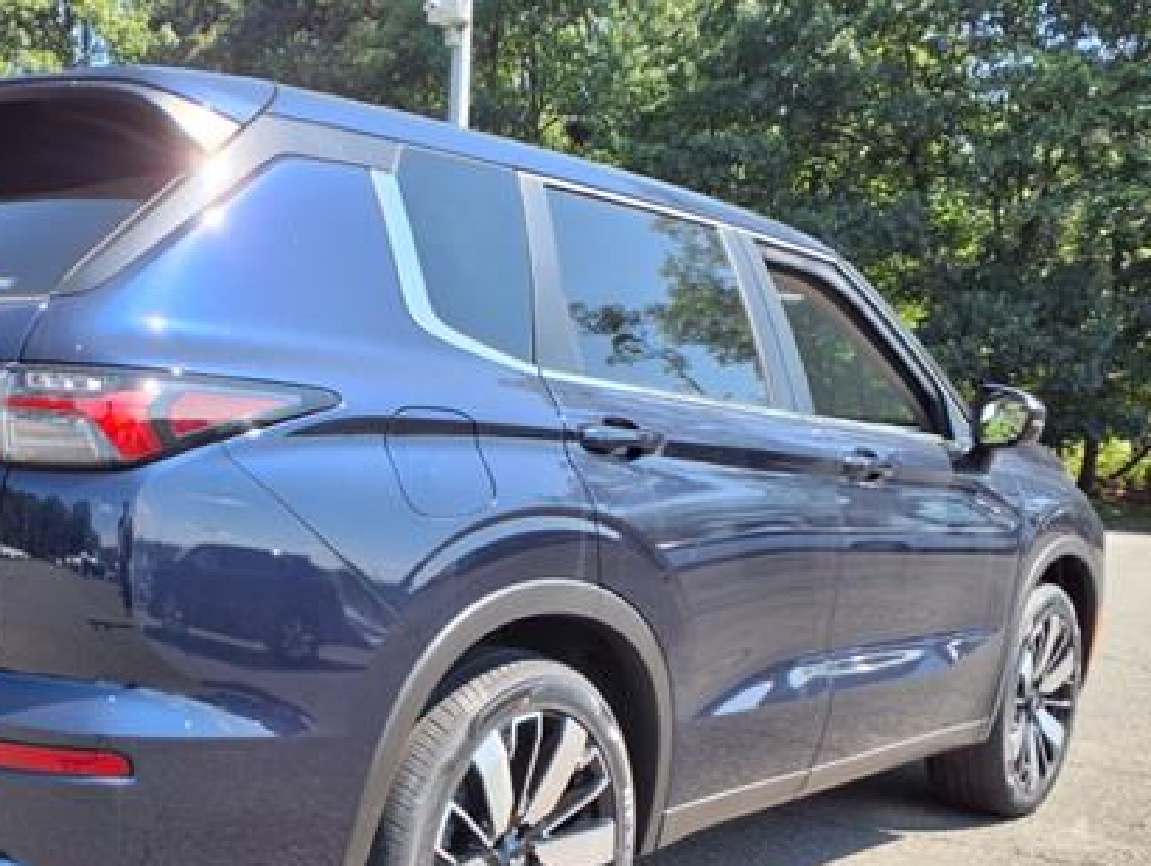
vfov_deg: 33.9
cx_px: 319
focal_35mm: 42
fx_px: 1398
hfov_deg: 43.6
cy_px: 625
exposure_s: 1/526
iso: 40
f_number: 1.9
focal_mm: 3.58
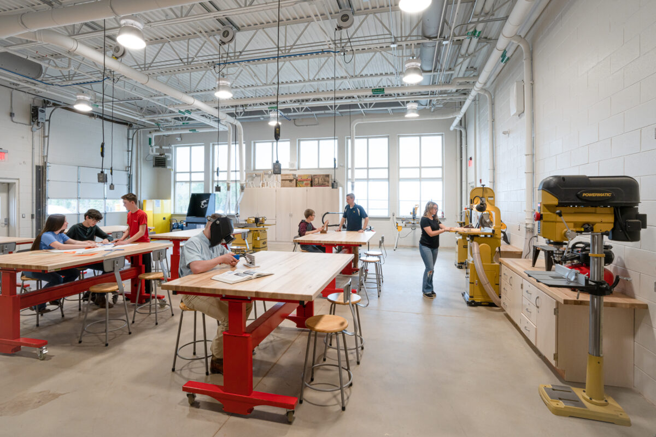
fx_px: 310
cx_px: 328
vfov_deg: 70.4
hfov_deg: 93.3
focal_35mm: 17
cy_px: 218
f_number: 16
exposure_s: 1/13
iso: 400
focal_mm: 17
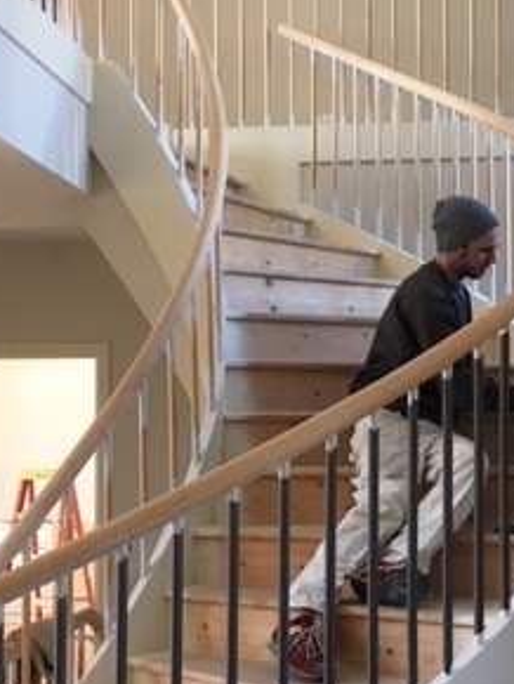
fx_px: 1265
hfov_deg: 22.9
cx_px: 304
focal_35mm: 64
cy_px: 396
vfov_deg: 30.2
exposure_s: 1/30
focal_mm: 4.15
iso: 32
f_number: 2.2
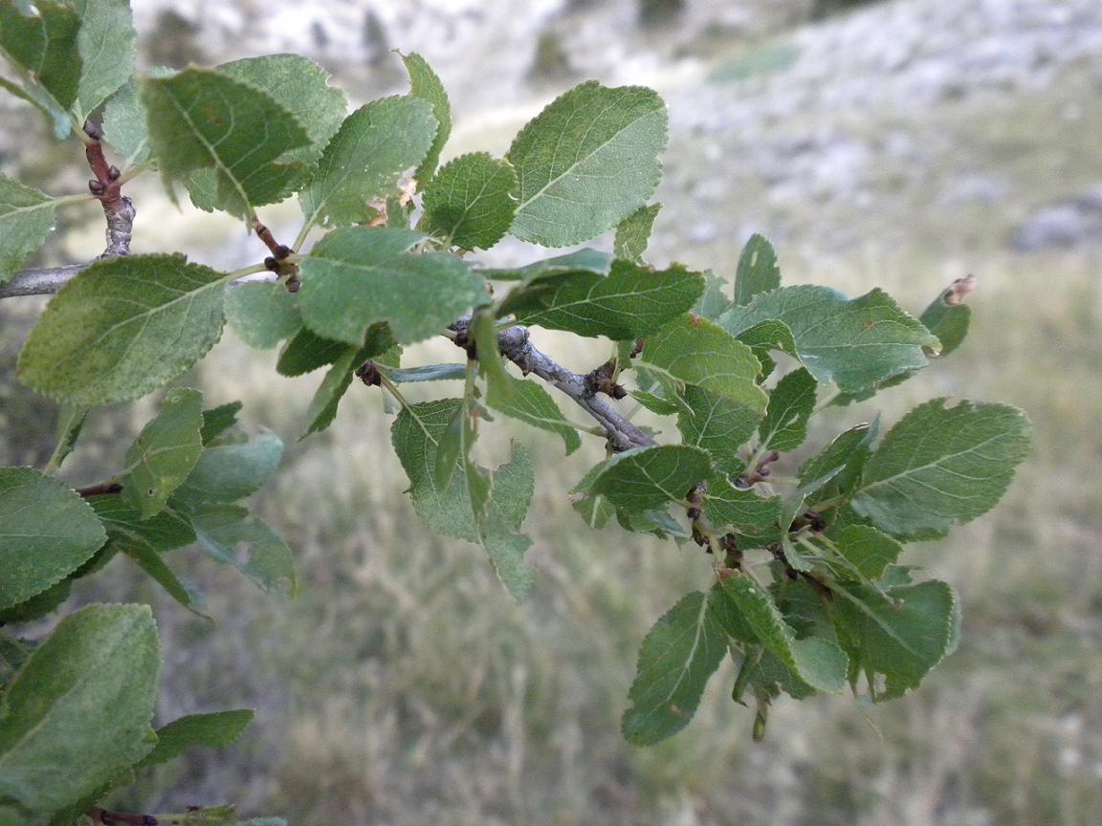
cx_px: 551
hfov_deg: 50.1
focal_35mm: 37
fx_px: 1178
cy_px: 413
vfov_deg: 38.7
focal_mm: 6.6
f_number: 3.5
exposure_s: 1/142
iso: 654
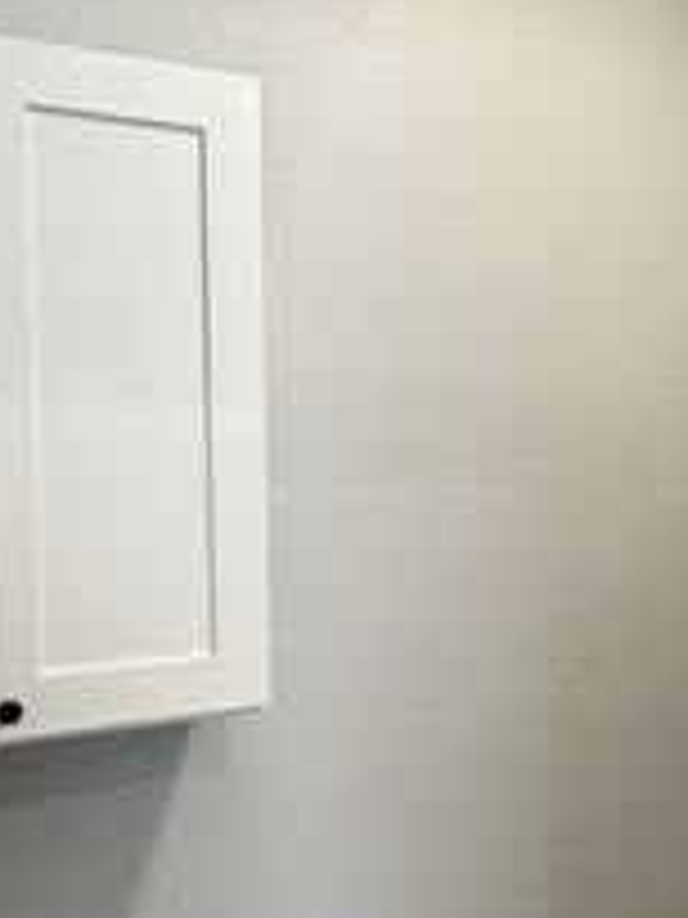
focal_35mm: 44
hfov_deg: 31.3
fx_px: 1166
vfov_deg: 42.9
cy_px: 477
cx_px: 621
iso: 320
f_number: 2.2
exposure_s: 1/60
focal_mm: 2.22
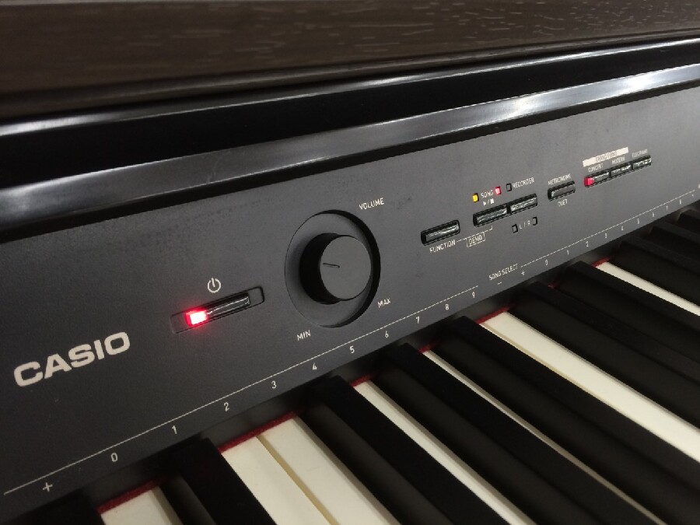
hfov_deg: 61.7
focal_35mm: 29
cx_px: 350
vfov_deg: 48.2
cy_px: 262
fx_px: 586
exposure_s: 1/30
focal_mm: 4.15
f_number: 2.2
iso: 80
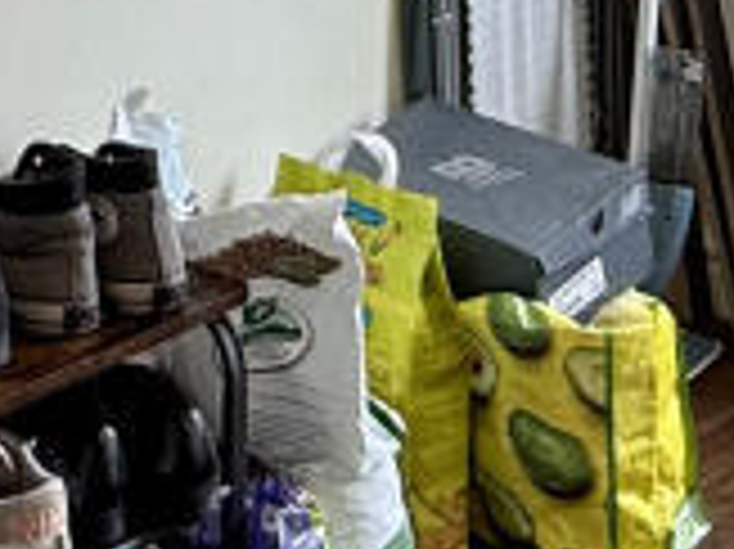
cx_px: 135
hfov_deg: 22.0
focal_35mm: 88
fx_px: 1865
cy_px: -392
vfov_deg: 14.9
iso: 64
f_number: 2.2
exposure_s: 1/99
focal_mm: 2.22
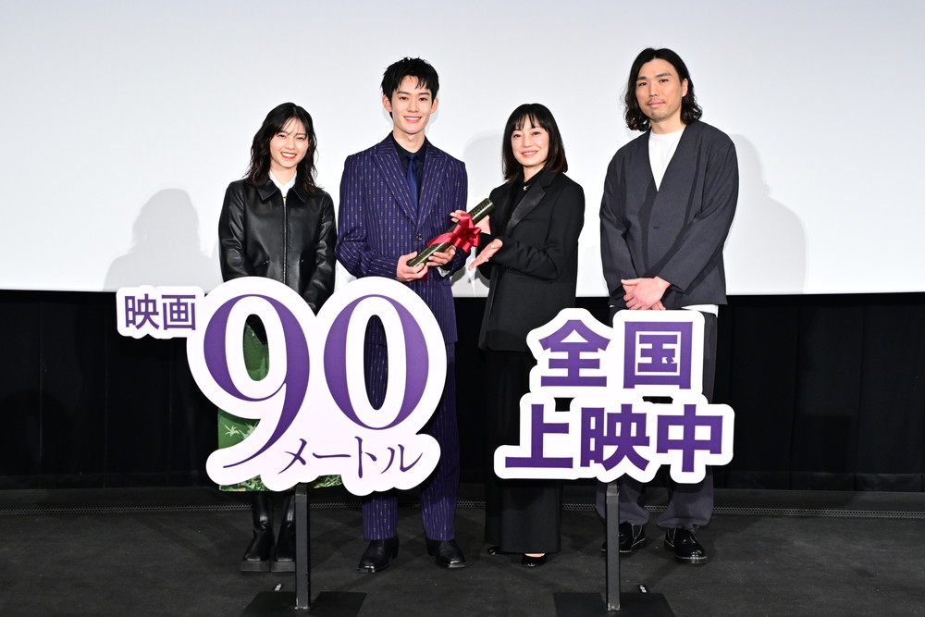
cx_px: 462
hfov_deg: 45.4
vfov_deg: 31.2
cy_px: 308
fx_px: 1105
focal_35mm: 43
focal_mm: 29
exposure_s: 1/200
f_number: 4.5
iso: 1600
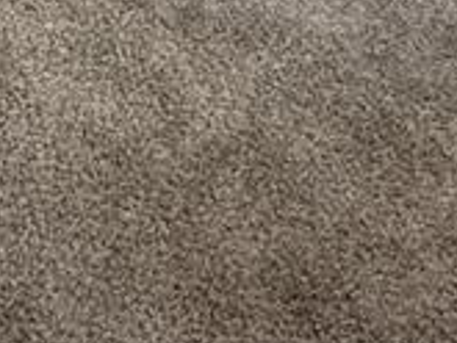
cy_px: -636
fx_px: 1149
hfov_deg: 20.9
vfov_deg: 11.5
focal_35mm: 87
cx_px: -100
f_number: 2.2
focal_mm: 2.22
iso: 250
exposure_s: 1/60
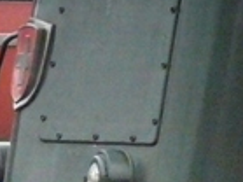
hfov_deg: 2.6
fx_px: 5338
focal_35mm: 761
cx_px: 304
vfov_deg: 2.0
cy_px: 75
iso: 800
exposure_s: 1/200
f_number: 3.6
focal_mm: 17.5
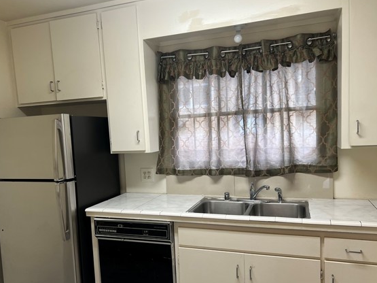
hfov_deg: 59.9
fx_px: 327
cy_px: 160
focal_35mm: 30
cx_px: 175
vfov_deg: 46.7
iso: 125
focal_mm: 5.7
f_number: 1.5
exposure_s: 1/120
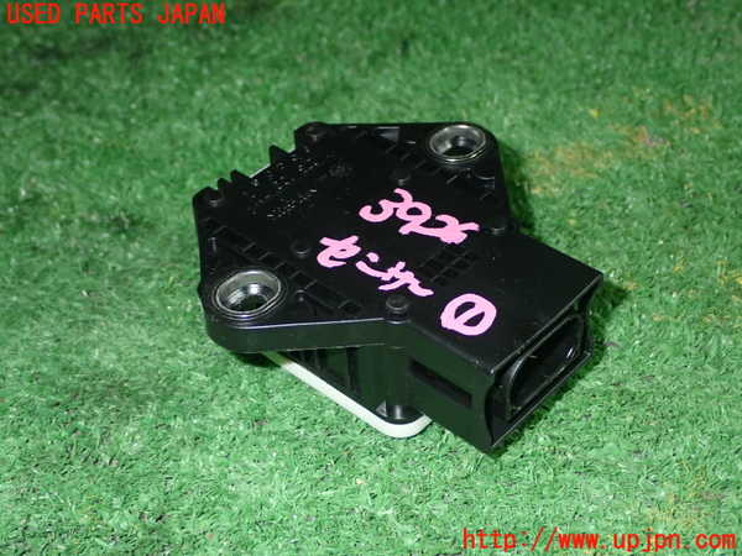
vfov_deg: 25.2
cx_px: 371
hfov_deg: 33.2
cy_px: 278
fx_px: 1243
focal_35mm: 58
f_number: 10
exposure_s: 1/60
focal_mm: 10.35
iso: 800
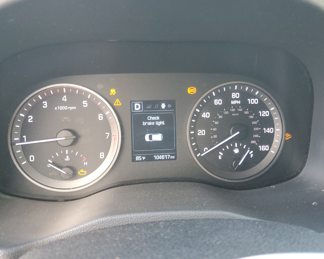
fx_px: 268
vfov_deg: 51.5
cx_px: 162
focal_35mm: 28
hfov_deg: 62.2
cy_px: 126
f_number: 1.5
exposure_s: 1/60.2
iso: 152
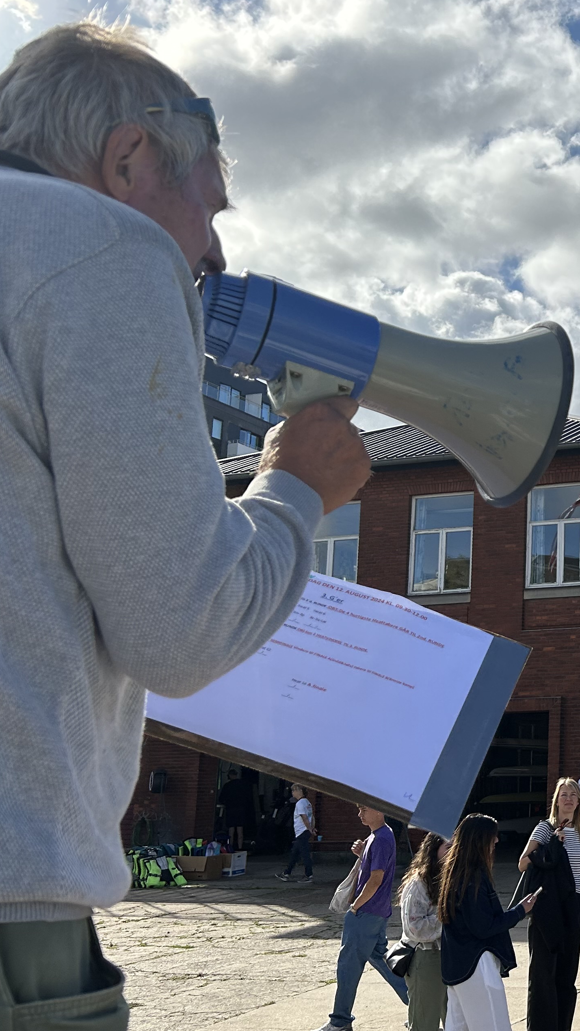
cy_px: 515
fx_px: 1230
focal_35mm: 45
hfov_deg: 23.7
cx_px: 730
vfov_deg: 45.5
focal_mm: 5.7
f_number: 1.5
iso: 50
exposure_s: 1/6993
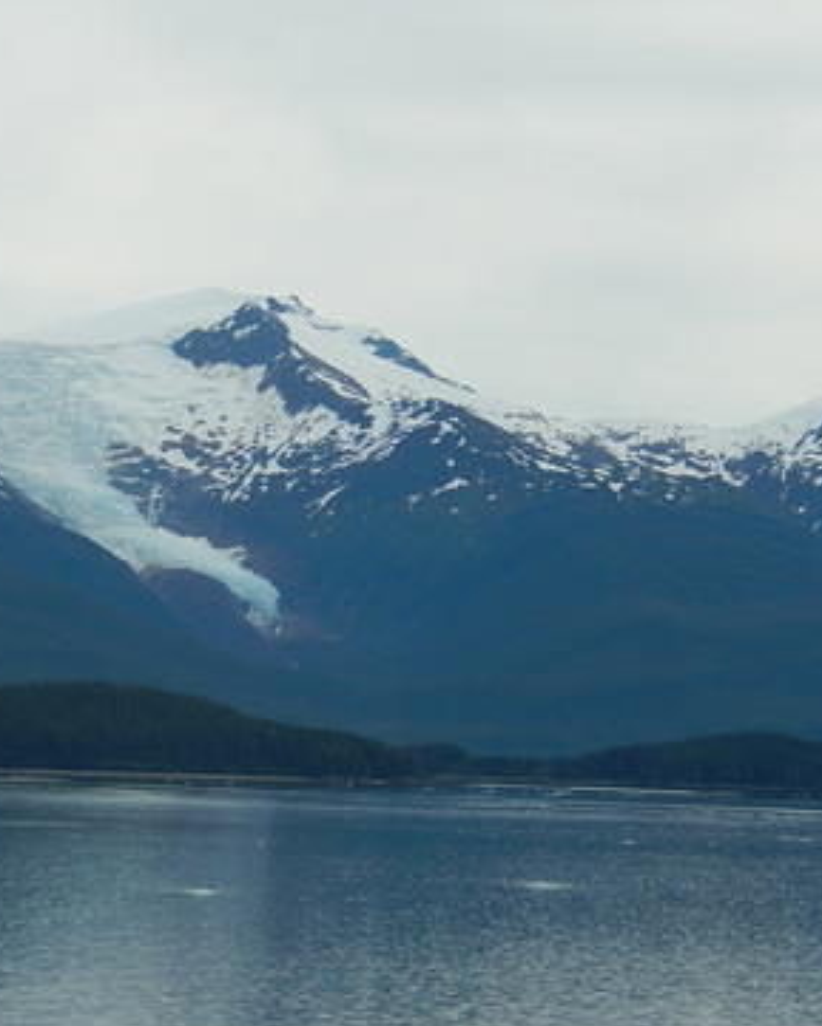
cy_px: 605
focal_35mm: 147
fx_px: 4468
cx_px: 230
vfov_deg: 13.1
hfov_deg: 10.5
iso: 125
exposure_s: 1/800
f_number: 5.1
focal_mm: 15.2
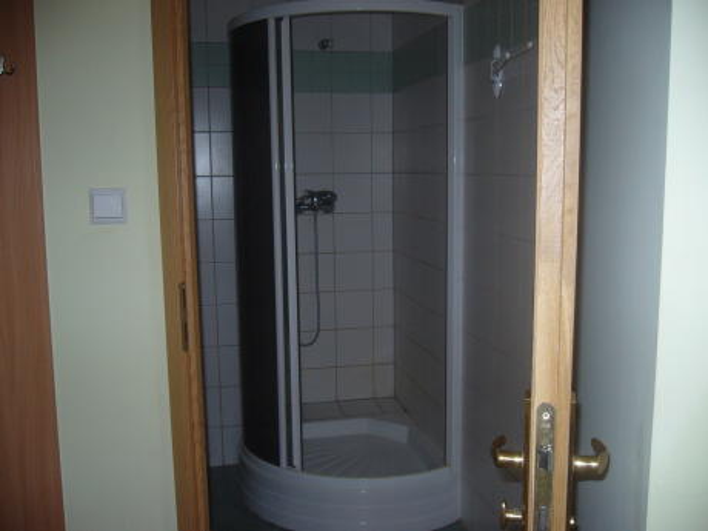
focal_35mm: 35
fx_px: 716
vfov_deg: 40.7
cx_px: 354
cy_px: 266
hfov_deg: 52.6
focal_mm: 5.8
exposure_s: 1/60
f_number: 2.8
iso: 100
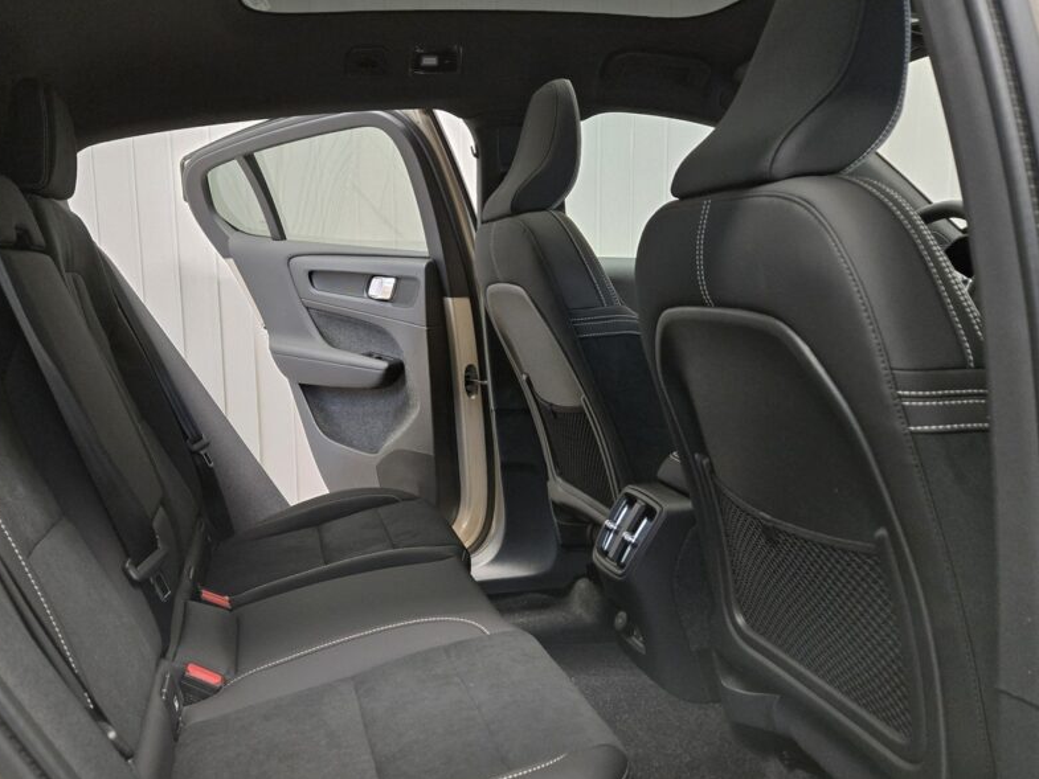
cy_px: 413
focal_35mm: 30
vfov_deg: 46.8
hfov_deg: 59.7
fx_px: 901
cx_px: 446
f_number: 1.8
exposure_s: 1/100
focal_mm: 5.4
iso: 1000
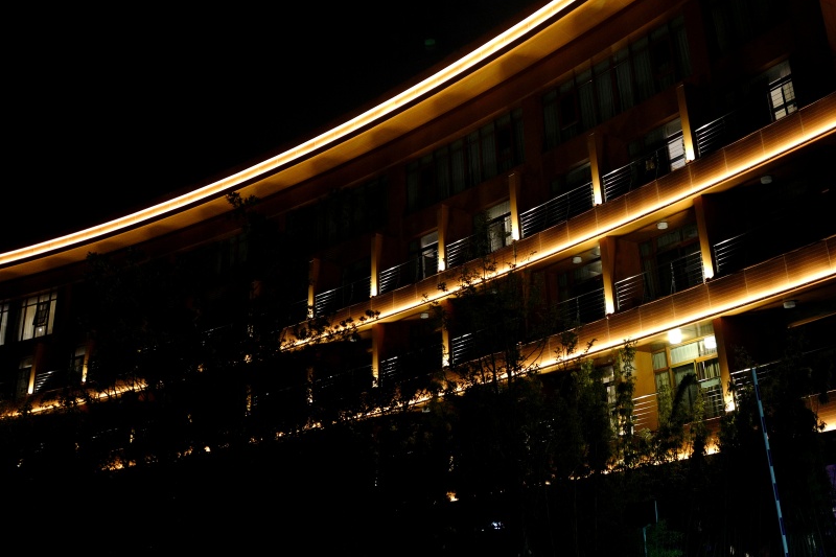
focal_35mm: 42
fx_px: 975
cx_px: 552
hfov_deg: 45.8
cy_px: 191
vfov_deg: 31.7
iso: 1600
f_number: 1.7
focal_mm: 28
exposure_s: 1/60
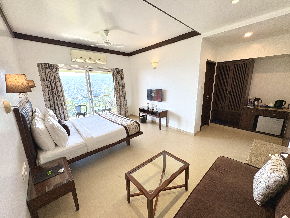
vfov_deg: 85.7
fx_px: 117
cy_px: 109
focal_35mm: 14
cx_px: 145
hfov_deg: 102.1
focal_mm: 2.22
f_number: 2.2
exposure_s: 1/119
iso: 125
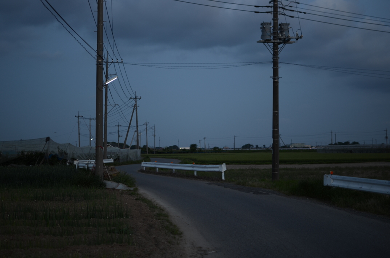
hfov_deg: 37.9
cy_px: 129
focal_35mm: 52
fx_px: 568
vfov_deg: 25.6
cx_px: 195
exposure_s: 1/30
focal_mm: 35
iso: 140
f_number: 1.8
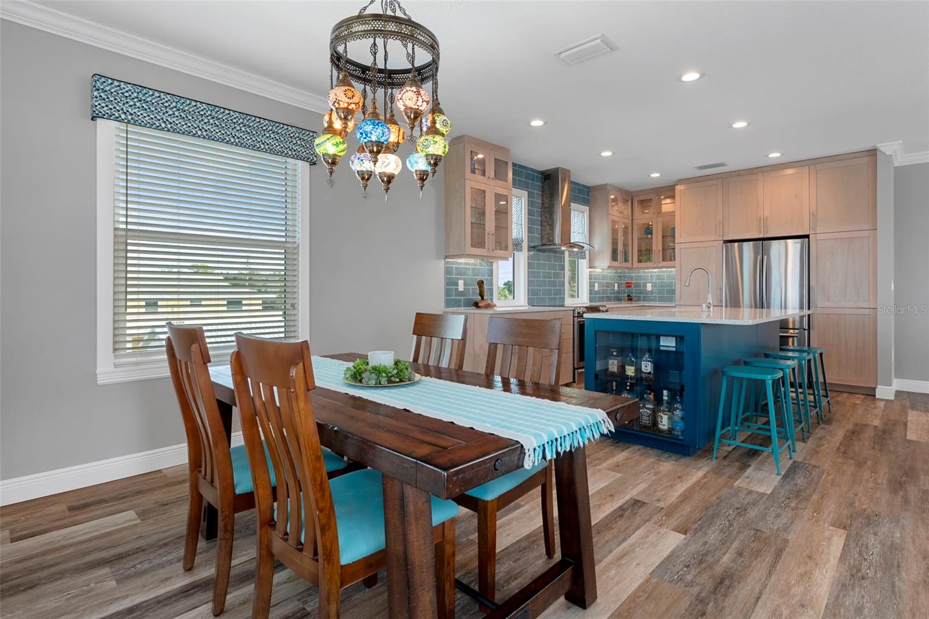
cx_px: 464
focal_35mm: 18
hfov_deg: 90.0
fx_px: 464
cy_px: 310
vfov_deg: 67.4
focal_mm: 12
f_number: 8
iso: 1000
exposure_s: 1/8
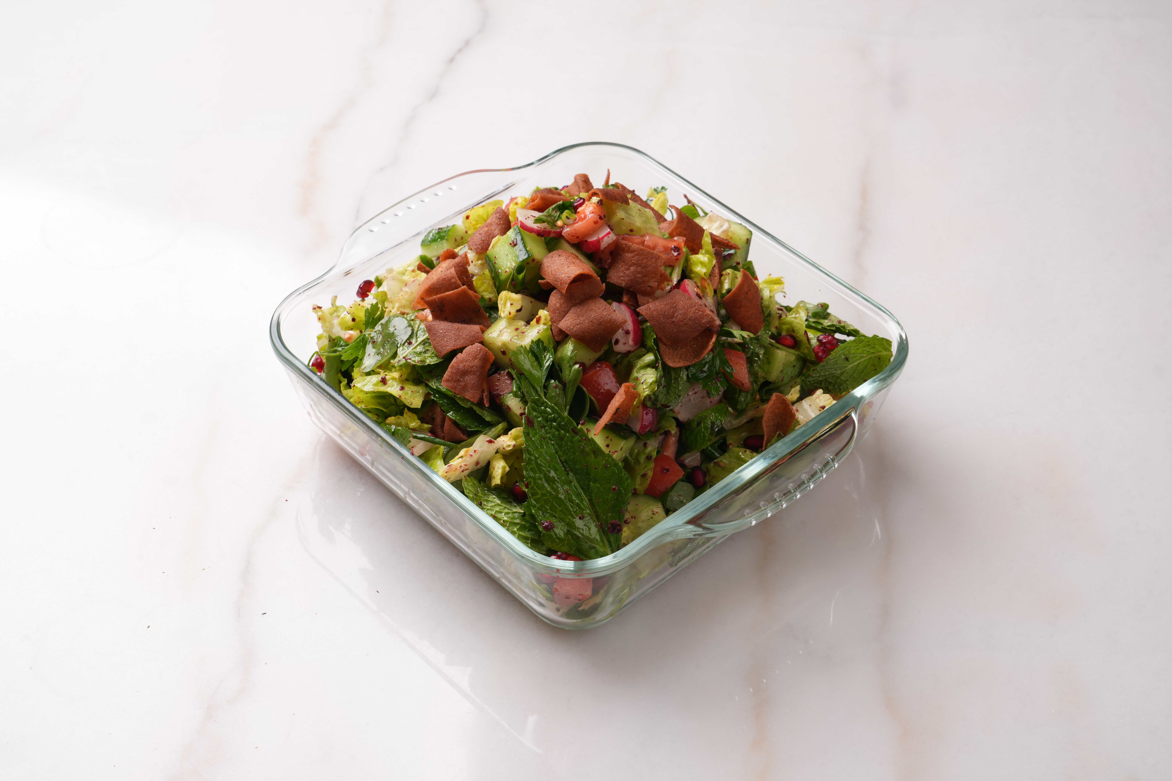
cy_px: 390
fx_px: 1953
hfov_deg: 33.4
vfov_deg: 22.6
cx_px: 586
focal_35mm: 60
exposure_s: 1/160
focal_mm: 60
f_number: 13
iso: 250
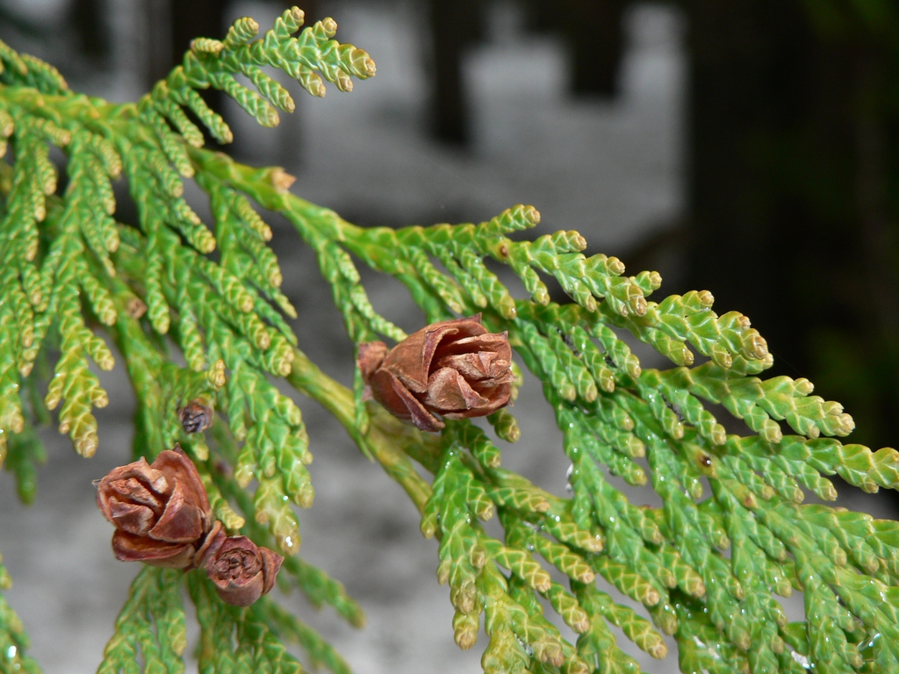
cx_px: 450
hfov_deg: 29.4
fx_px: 1714
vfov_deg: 22.3
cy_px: 337
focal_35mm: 66
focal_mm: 11
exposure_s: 1/80
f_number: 4
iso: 80
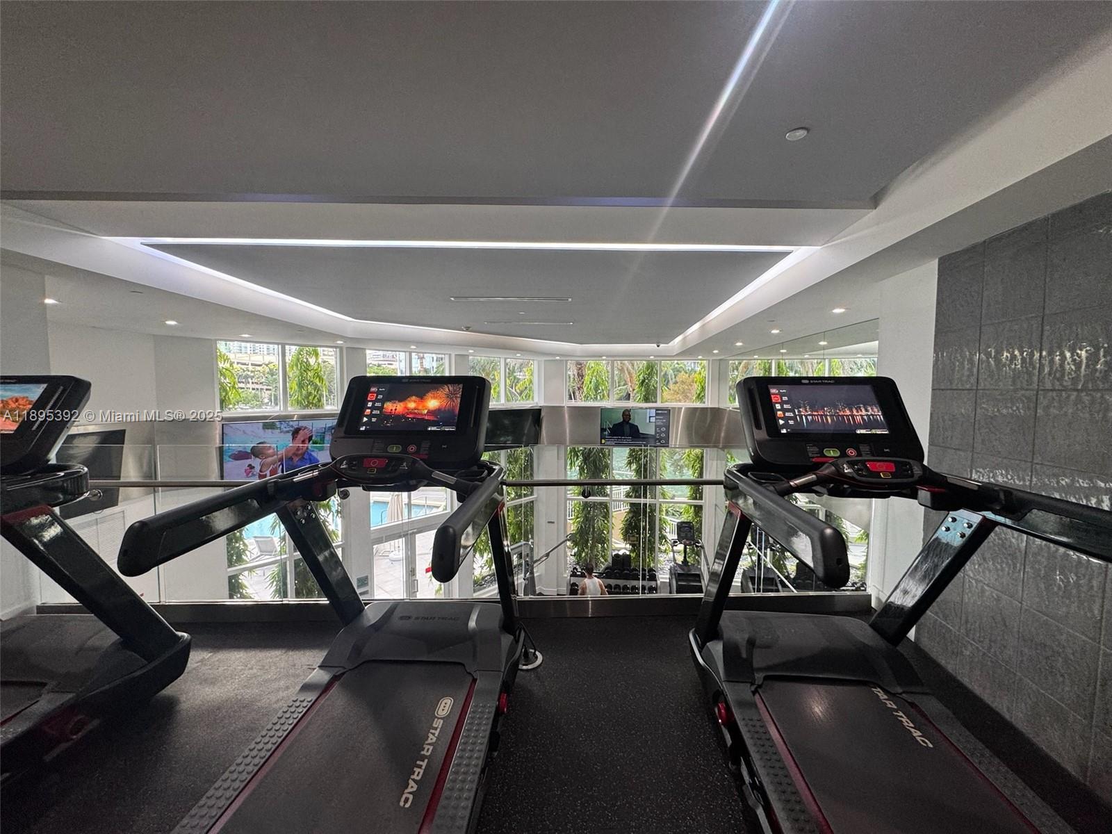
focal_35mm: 14
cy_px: 417
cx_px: 556
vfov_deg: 85.7
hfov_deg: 102.1
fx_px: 450
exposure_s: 1/60
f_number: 2.2
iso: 160
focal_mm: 2.22
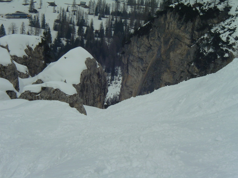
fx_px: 722
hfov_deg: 18.7
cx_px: 120
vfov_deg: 14.1
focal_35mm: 105
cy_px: 88
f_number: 9.6
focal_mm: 16
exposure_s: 1/320
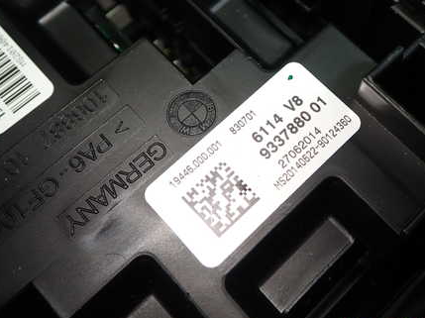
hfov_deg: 44.4
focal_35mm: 42
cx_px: 269
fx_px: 515
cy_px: 120
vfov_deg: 34.1
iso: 125
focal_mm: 5.4
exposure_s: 1/60
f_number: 2.3
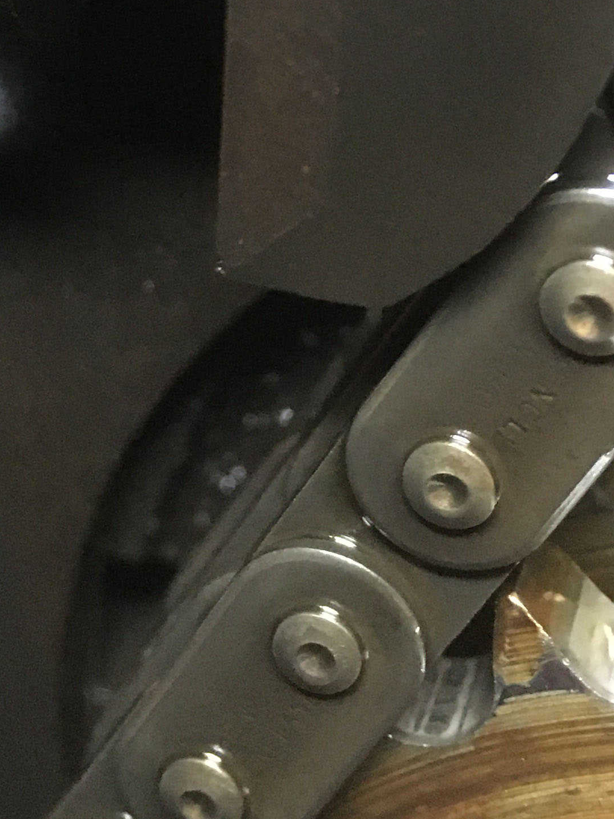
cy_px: -140
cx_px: 287
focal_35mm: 81
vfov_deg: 22.4
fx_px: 1916
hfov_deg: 18.2
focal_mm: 4.15
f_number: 2.2
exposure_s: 1/15
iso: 320
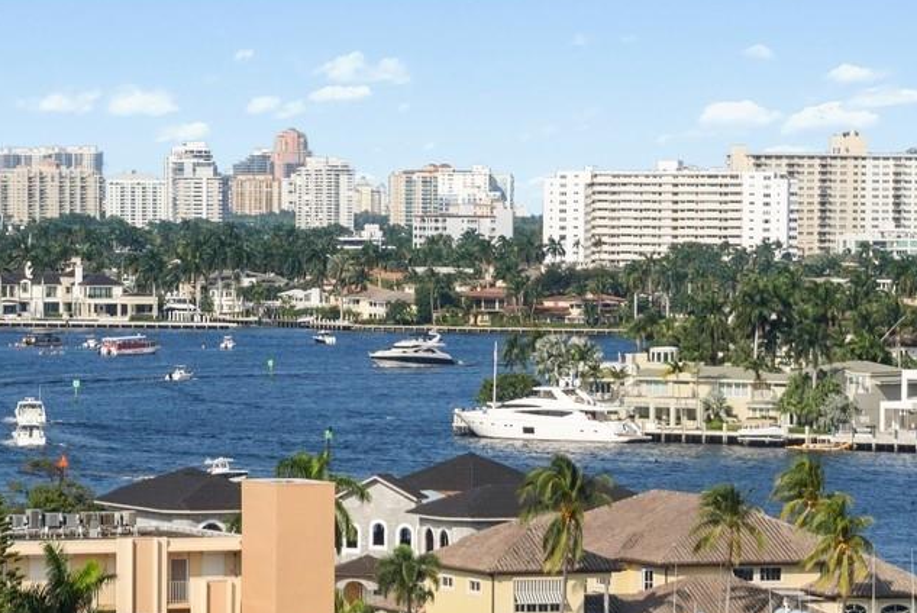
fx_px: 6117
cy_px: 151
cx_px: 503
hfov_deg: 8.6
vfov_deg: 5.7
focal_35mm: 240
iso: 250
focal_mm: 95
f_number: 8
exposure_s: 1/1600
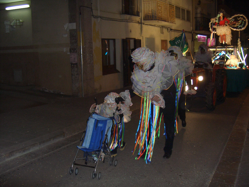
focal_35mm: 39
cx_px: 124
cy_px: 94
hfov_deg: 47.9
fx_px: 281
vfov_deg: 36.8
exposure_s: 1/60
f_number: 2.8
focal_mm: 8
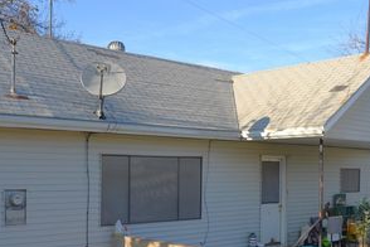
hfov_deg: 38.5
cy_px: 159
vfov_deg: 26.4
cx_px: 130
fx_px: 524
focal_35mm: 51
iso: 100
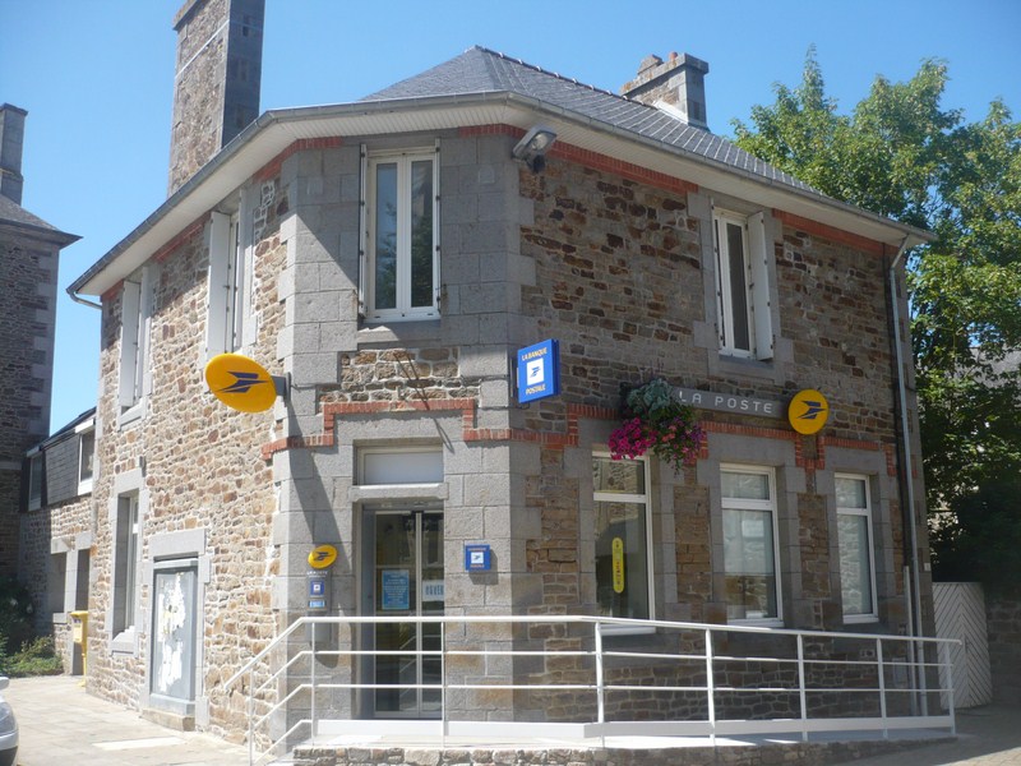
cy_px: 383
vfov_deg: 40.7
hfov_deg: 52.6
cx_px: 510
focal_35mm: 35
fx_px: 1032
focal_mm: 5.8
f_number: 2.8
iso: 100
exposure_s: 1/800
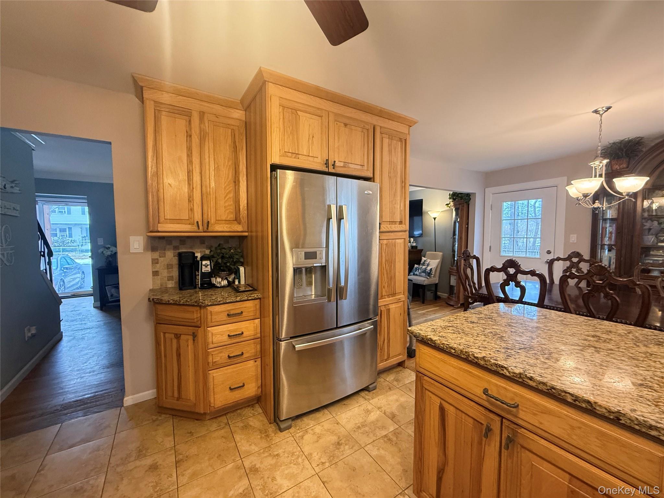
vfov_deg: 85.7
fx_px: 269
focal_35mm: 14
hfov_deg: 102.1
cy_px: 249
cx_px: 332
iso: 500
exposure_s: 1/60
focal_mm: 2.22
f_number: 2.2
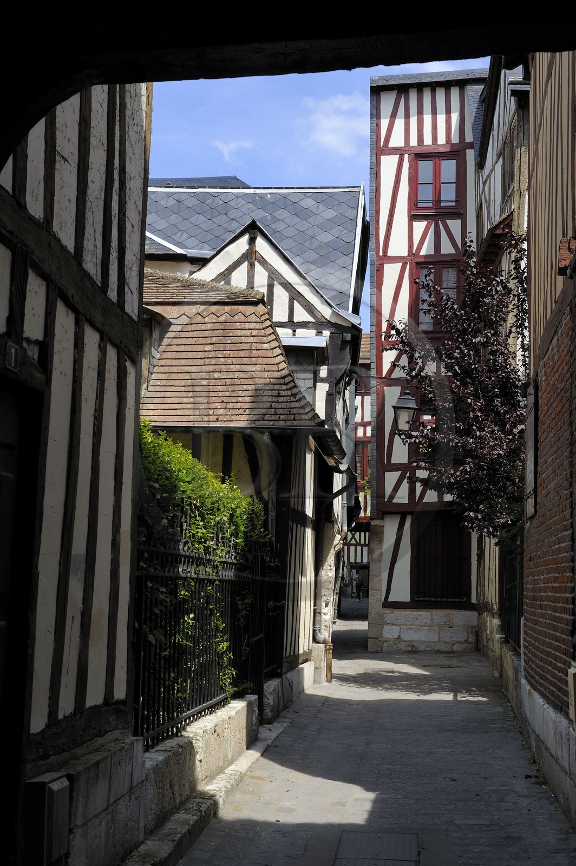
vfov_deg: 41.1
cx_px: 288
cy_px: 433
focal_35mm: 48
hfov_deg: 28.0
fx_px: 1154
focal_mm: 48
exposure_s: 1/160
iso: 200
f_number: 10
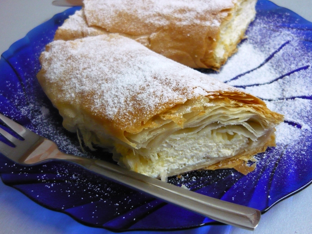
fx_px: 342
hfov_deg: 49.0
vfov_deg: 37.7
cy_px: 110
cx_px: 163
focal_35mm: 38
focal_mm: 5.5
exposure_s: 1/30
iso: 400
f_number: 2.8
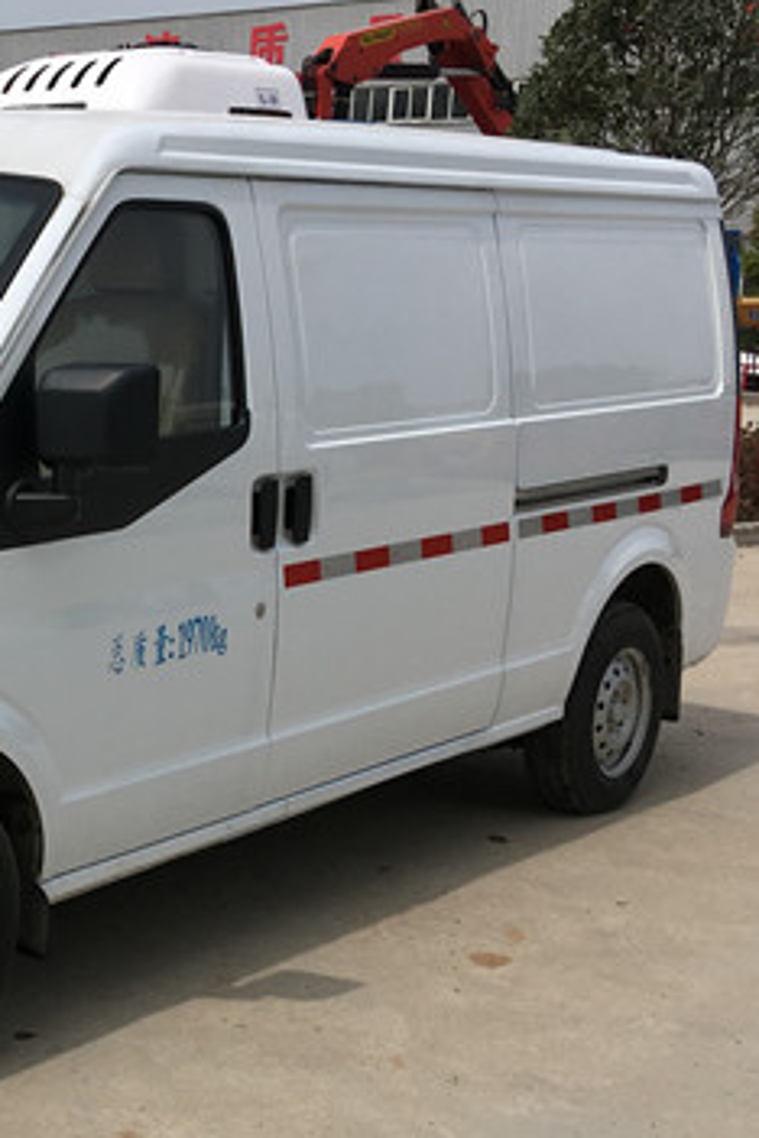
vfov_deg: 32.8
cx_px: -75
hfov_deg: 21.2
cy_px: 635
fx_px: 1929
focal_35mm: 61
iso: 25
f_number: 2.2
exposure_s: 1/2959
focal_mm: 4.15
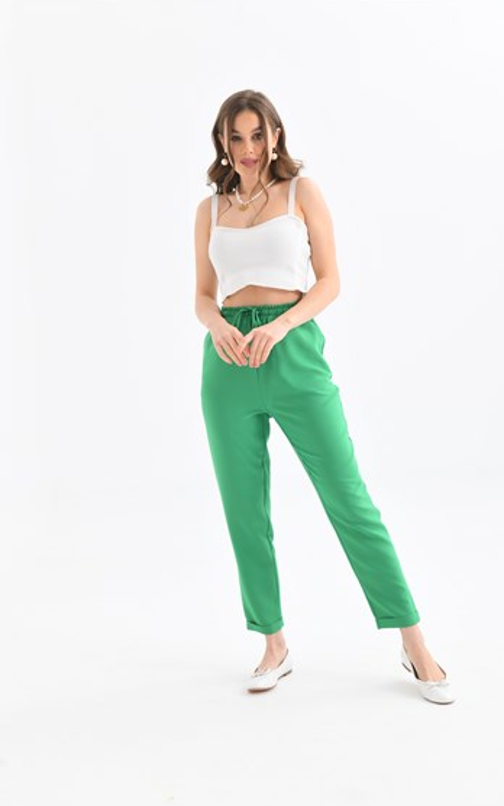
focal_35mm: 48
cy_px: 404
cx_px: 264
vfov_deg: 41.8
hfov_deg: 26.9
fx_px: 1055
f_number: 6.3
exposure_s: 1/125
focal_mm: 46
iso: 160
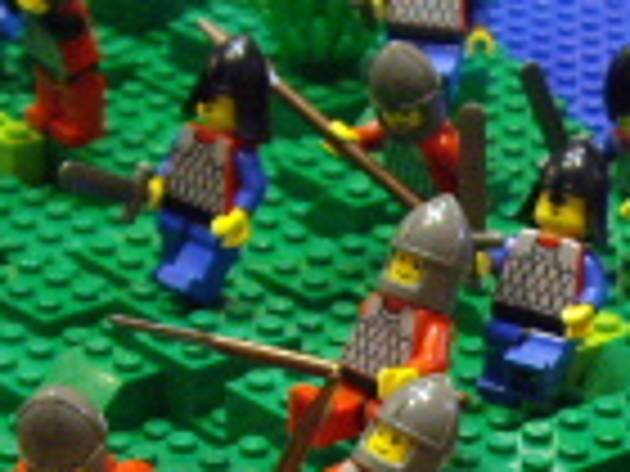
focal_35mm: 174
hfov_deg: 11.2
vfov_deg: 8.3
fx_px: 3167
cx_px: 720
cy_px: 787
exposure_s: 1/13
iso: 400
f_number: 2.8
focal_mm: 7.9
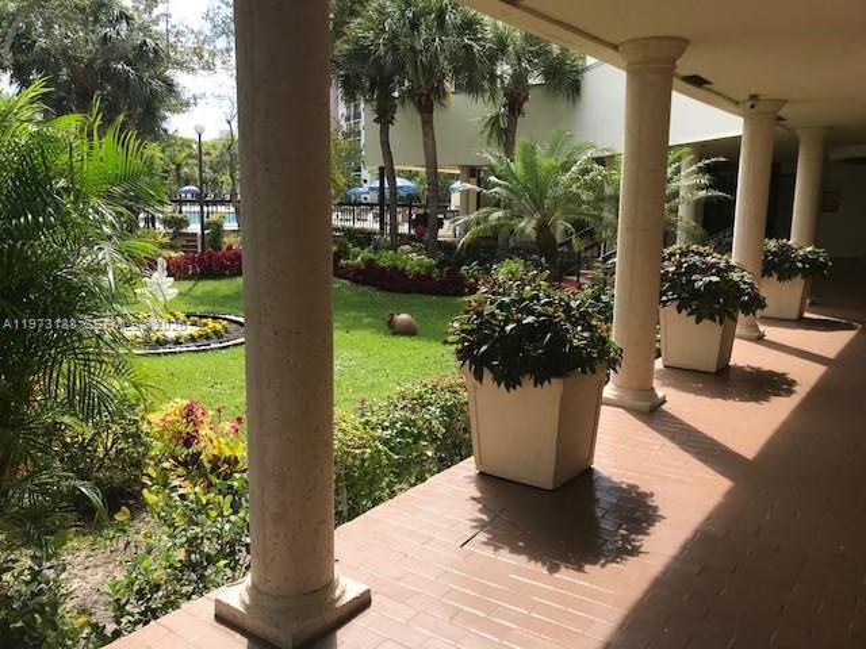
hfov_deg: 63.4
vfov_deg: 49.7
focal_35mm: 28
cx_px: 433
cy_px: 324
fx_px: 700
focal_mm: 3.99
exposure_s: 1/1041
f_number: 1.8
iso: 20
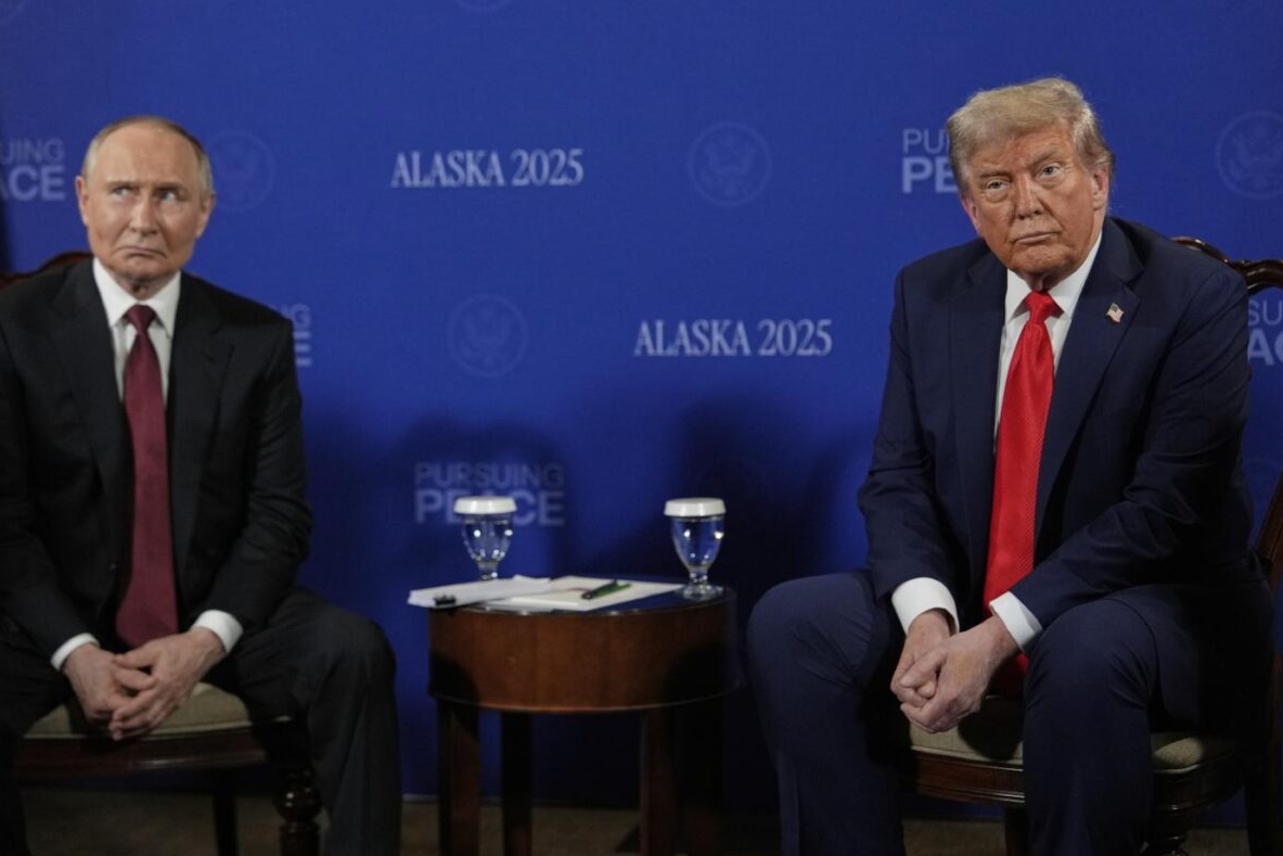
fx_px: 2530
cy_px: 433
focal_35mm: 71
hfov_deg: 28.5
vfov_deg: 19.2
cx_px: 636
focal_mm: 70
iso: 2000
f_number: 3.2
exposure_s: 1/400
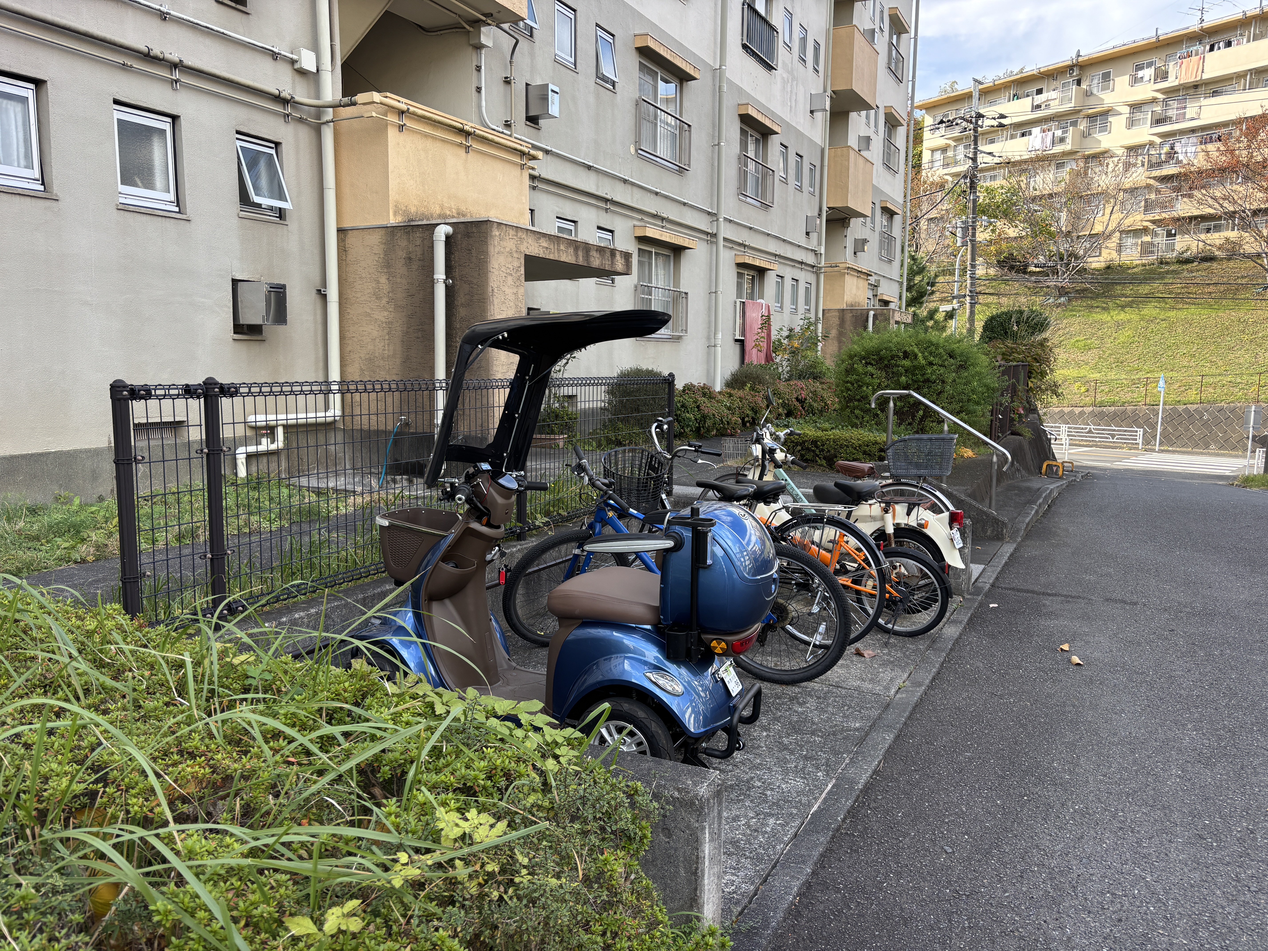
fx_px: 952
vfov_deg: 53.1
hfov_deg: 67.3
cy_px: 476
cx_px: 634
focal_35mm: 26
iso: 50
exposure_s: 1/402
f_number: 1.6
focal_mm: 5.96
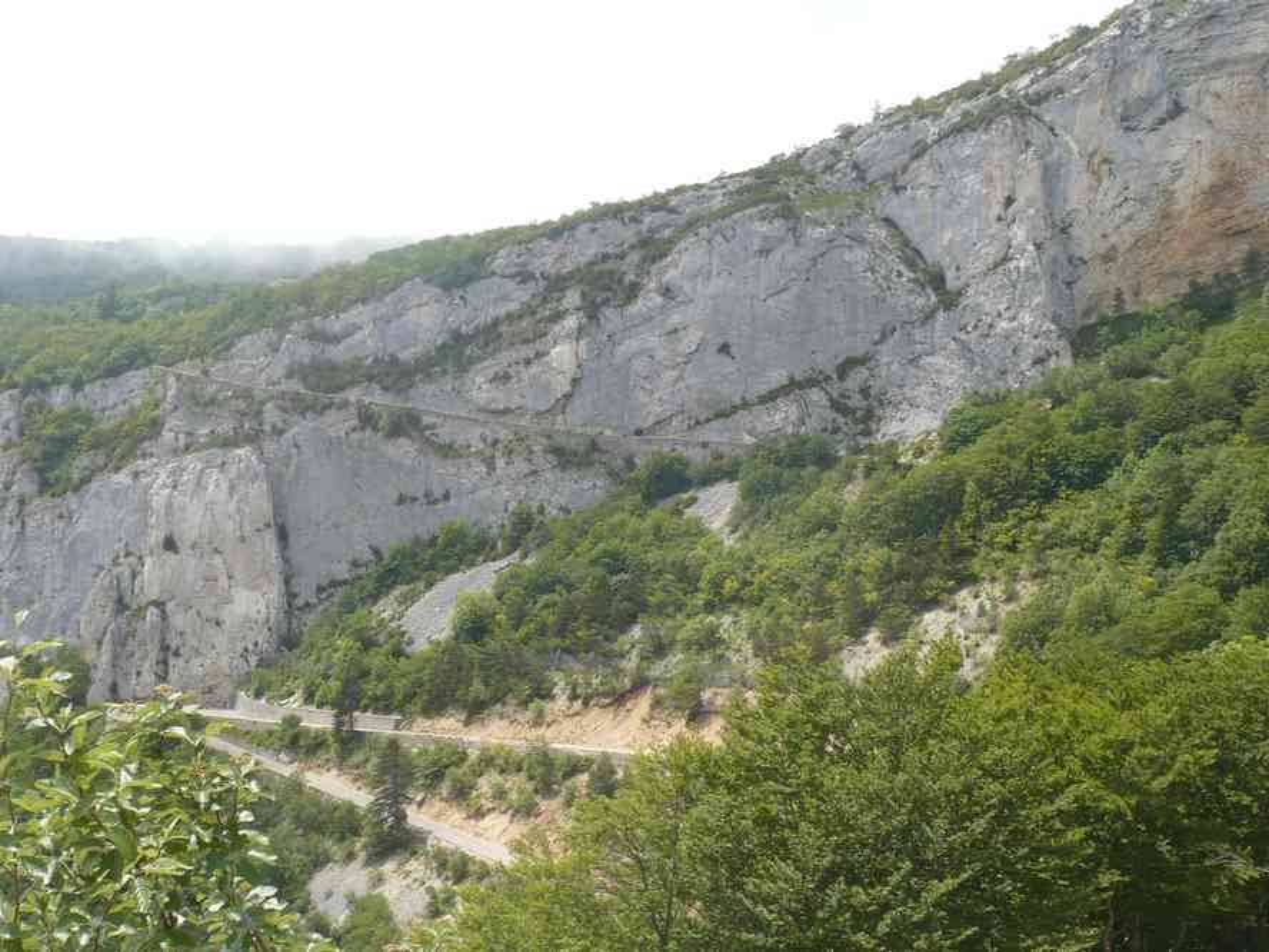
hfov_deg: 43.9
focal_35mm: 43
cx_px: 634
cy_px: 476
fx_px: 1576
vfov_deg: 33.6
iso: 100
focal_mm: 5.8
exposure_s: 1/125
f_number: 8
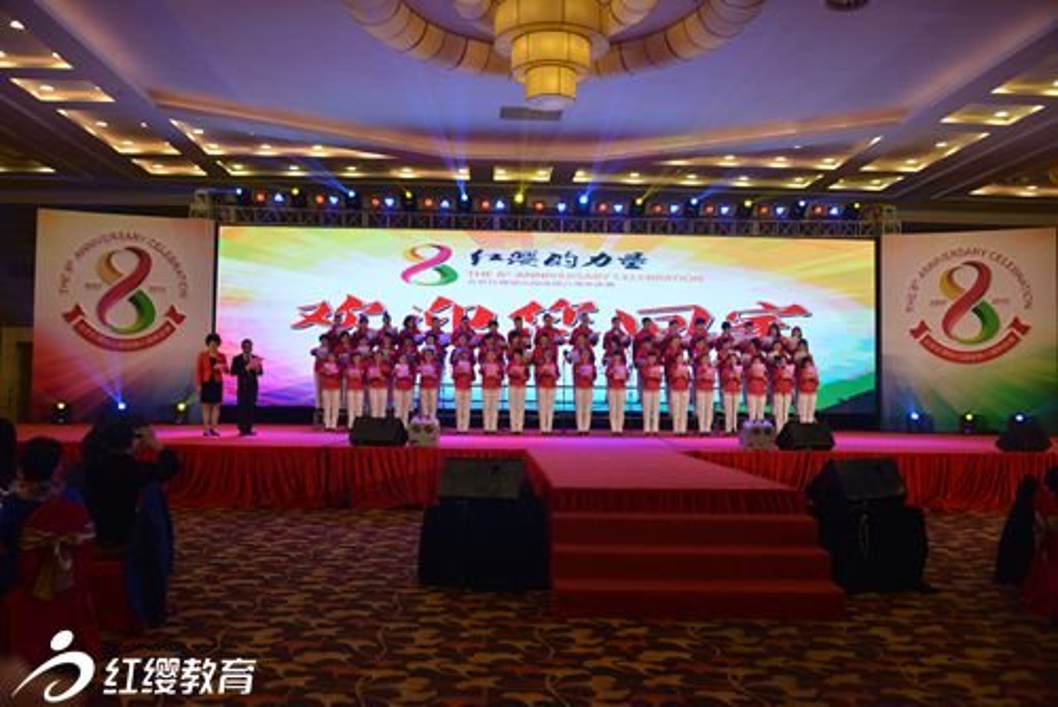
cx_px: 529
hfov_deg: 58.7
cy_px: 354
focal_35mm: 32
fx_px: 941
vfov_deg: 41.2
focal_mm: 32
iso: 1250
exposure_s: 1/500
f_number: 3.5
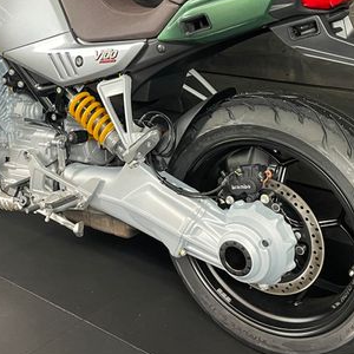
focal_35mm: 49
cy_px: 85
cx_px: 140
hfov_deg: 34.6
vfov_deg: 33.9
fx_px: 567
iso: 400
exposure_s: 1/33
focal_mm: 4.2
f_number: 1.6
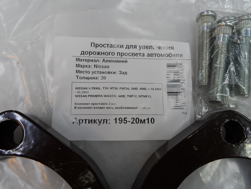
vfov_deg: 54.9
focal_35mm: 25
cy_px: 94
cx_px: 126
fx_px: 181
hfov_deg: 69.4
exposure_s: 1/30
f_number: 2.5
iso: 80
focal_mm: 4.5
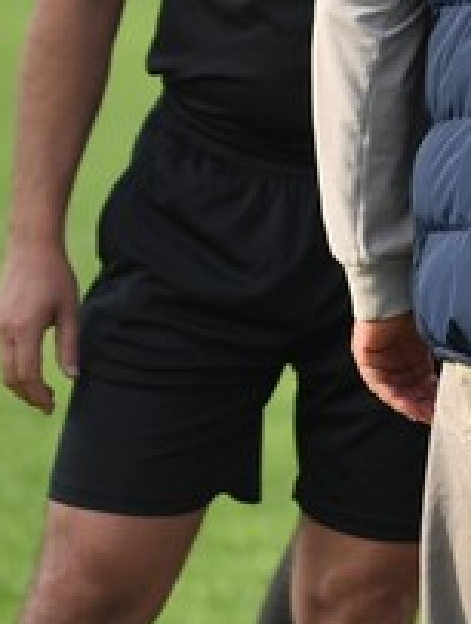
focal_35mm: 567
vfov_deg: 3.5
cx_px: 1077
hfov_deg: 2.6
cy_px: 26
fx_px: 10254
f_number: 2.8
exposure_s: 1/3200
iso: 320
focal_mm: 150
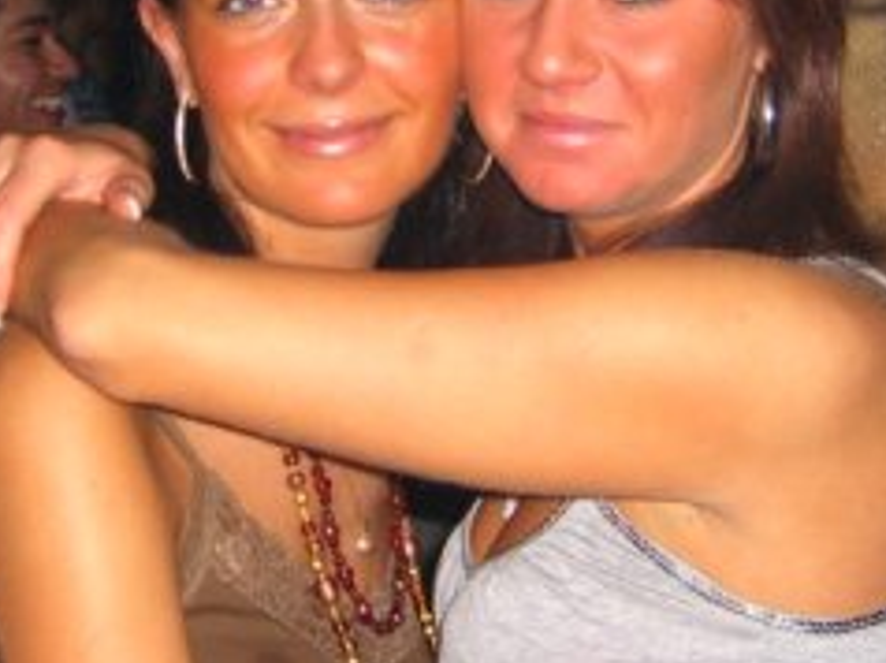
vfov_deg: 15.4
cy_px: 268
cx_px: 409
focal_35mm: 96
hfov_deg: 20.5
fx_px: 2455
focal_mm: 7.9
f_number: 2.8
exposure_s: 1/60
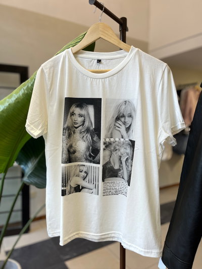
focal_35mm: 26
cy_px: 134
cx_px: 101
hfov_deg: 53.1
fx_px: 202
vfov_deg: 67.3
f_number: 1.6
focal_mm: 5.1
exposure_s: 1/100
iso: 64
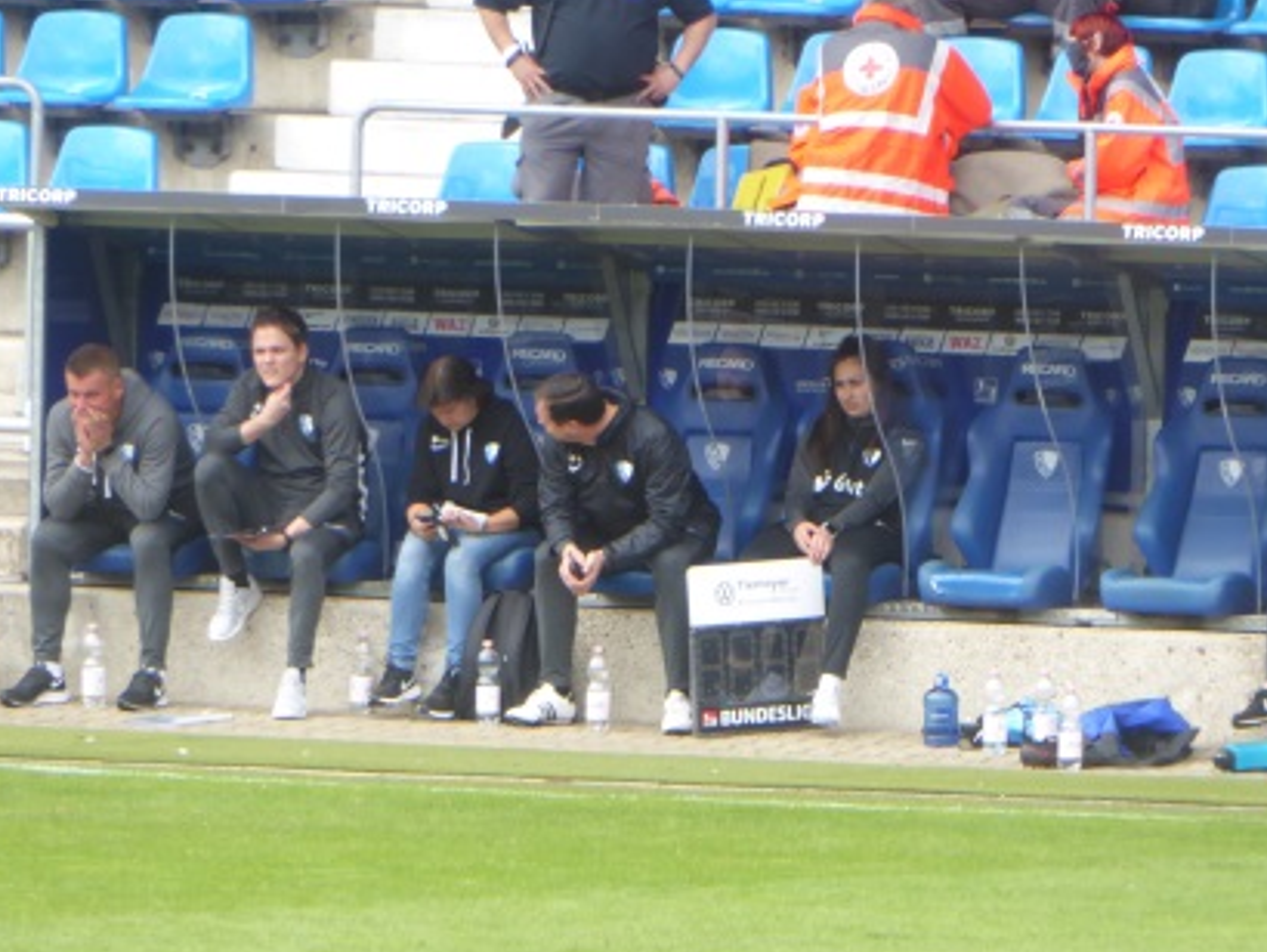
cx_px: 606
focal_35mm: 790
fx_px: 28932
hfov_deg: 2.5
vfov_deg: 1.9
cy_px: 495
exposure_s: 1/125
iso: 200
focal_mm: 129
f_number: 6.4
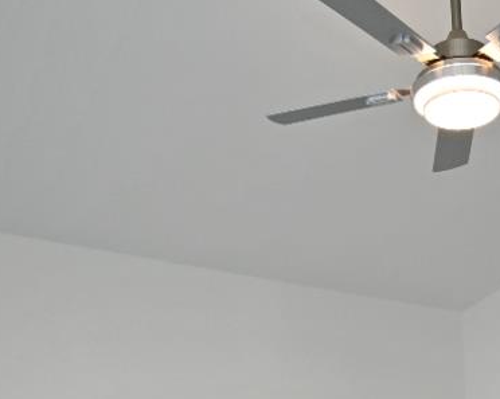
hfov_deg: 33.3
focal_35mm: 53
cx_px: 461
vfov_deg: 24.9
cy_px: 517
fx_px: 784
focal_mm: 14
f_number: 4
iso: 280
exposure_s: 1/60
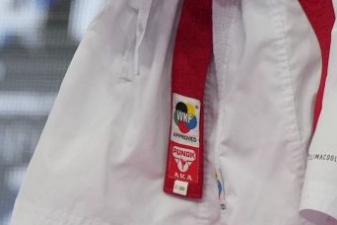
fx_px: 14761
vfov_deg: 0.9
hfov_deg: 1.3
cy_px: -268
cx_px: 486
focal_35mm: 1577
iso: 1600
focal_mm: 200
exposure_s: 1/1000
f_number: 2.8
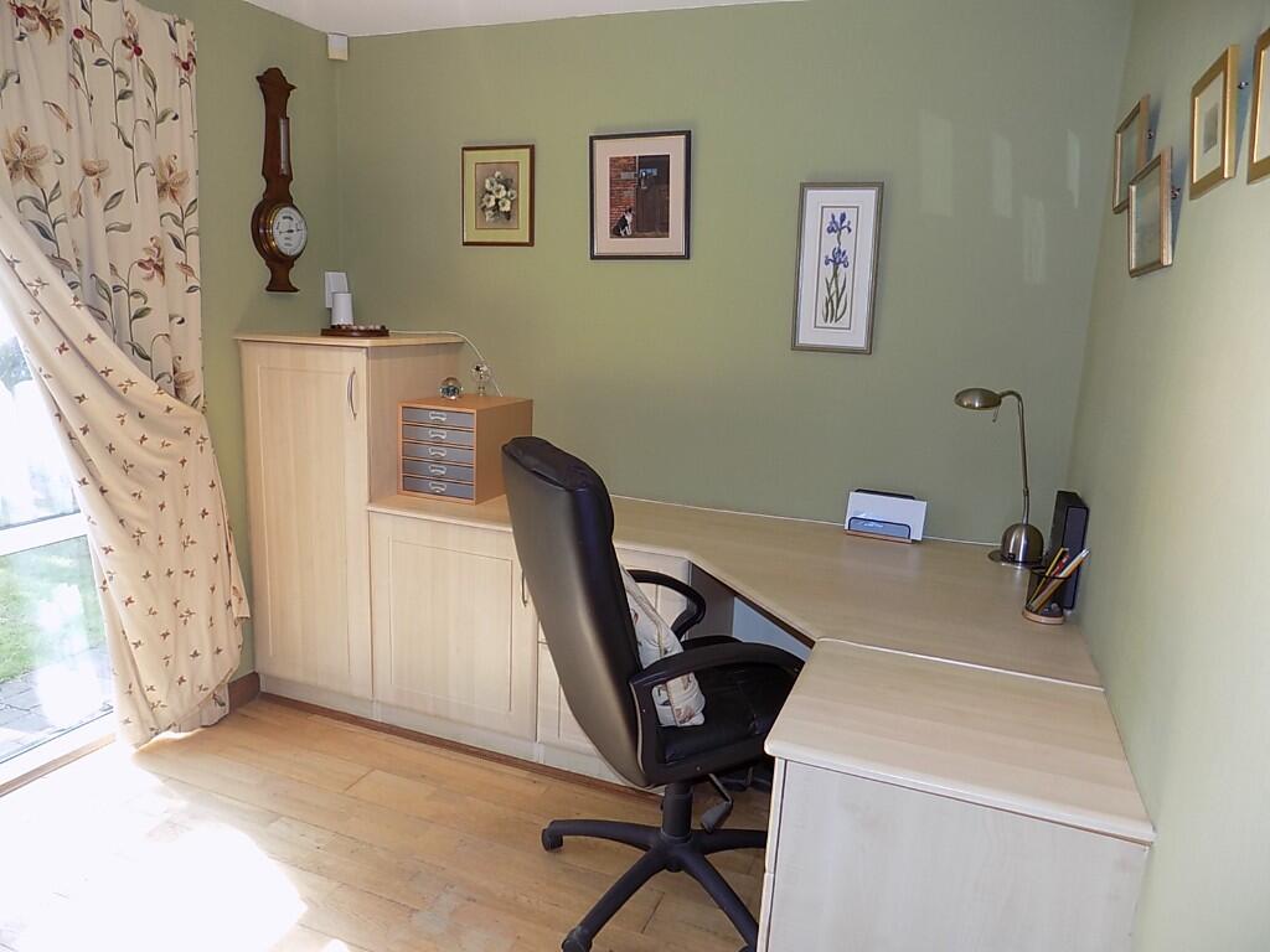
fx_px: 844
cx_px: 635
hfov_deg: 73.9
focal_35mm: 23
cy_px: 476
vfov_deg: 58.9
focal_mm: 4
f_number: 3.1
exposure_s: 1/30
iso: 80
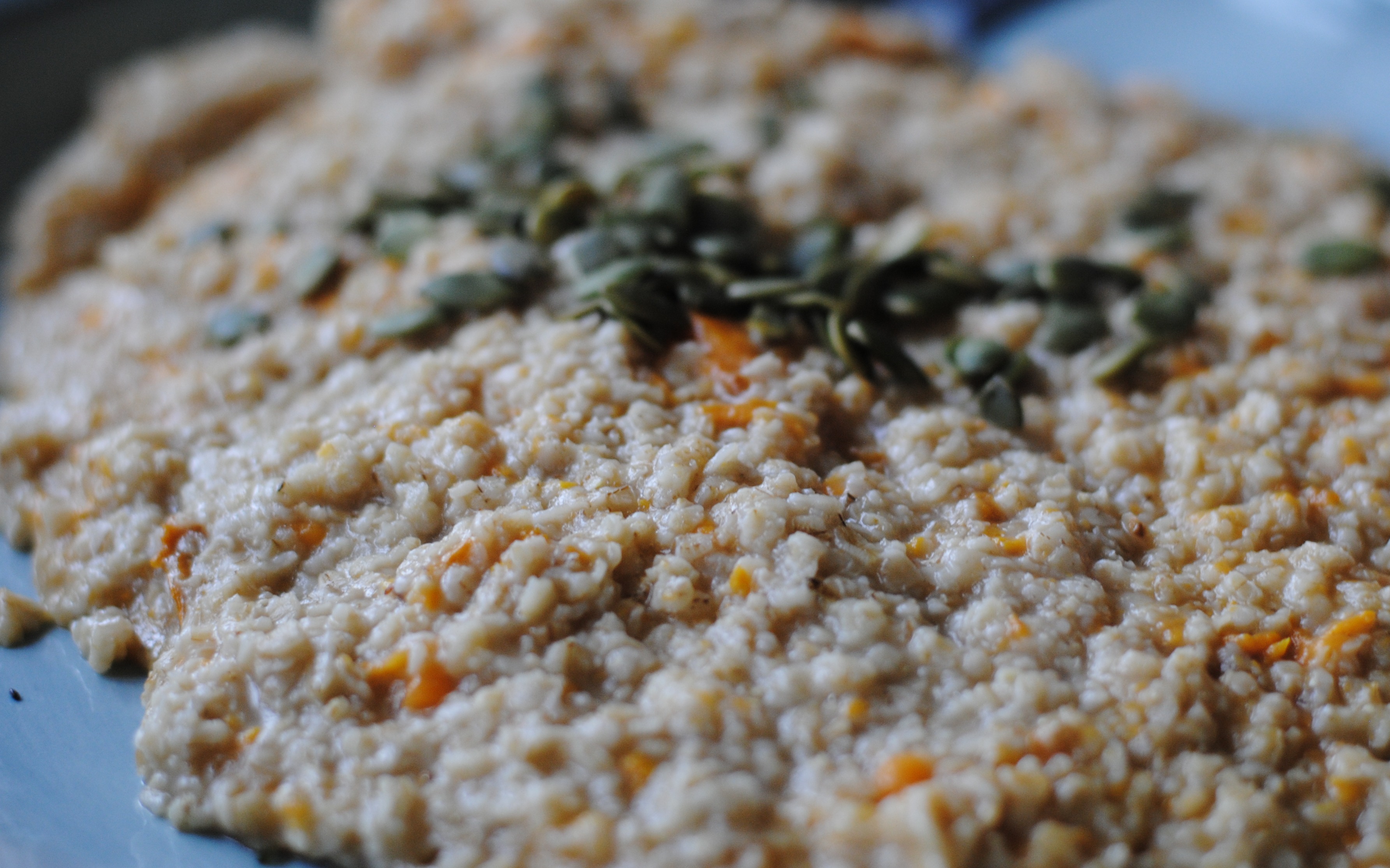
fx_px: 3144
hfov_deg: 24.9
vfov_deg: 15.7
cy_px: 398
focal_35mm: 83
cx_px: 729
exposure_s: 1/30
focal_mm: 50
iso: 320
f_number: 2.8
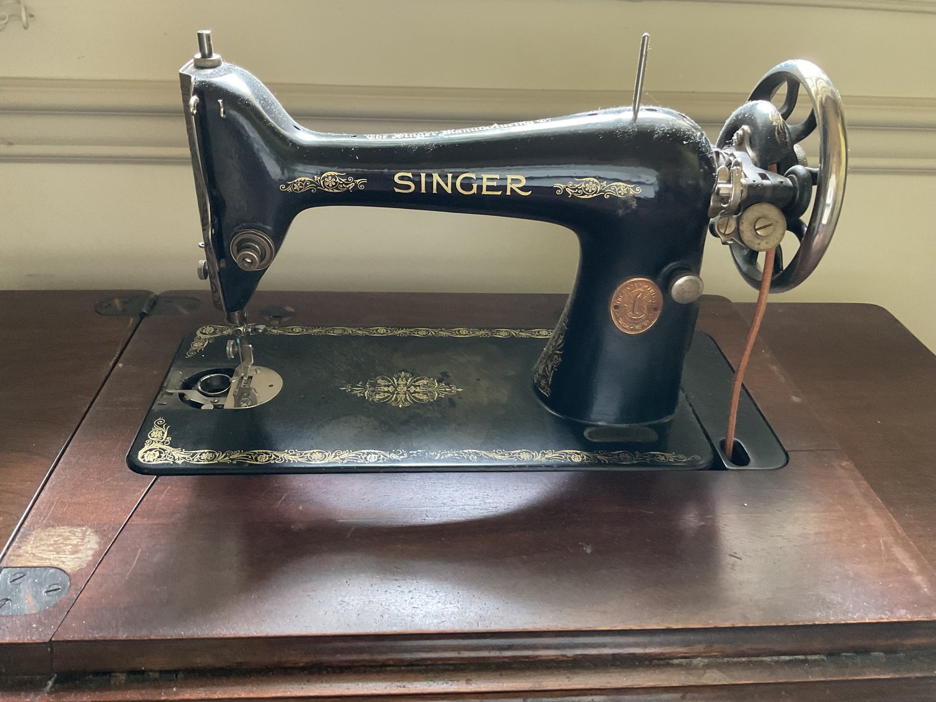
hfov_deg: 61.7
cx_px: 468
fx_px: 784
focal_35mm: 29
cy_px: 351
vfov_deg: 48.2
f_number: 1.8
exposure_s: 1/40
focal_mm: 3
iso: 250
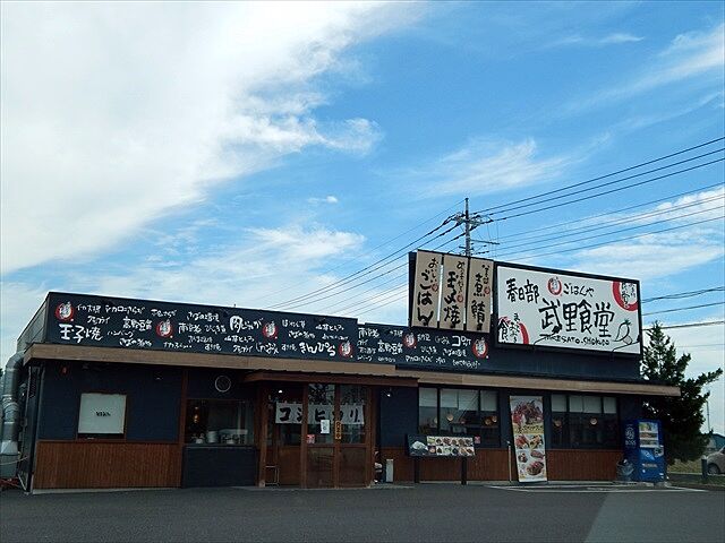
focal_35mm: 38
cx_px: 362
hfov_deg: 49.0
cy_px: 272
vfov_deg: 37.7
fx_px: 796
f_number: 3.4
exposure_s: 1/800
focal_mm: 6.8
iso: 125
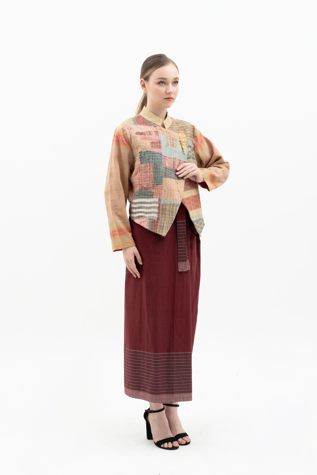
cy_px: 238
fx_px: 621
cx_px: 158
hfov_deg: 28.6
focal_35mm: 47
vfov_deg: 41.9
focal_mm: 47
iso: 100
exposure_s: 1/160
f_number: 11
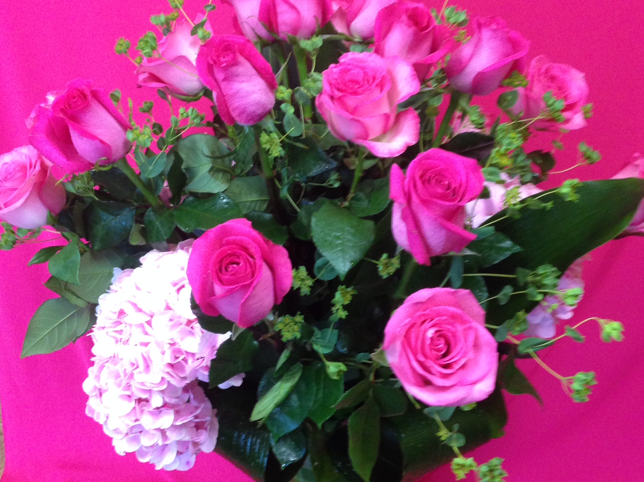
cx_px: 326
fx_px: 837
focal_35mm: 45
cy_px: 194
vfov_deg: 32.1
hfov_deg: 42.1
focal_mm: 4.12
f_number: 2.4
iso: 250
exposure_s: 1/20
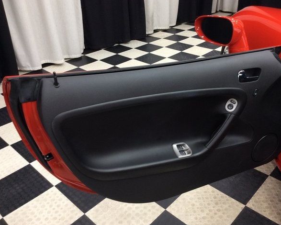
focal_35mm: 34
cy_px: 113
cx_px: 150
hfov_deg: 52.8
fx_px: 283
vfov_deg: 43.4
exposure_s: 1/24
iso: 80
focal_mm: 3.3
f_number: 2.4
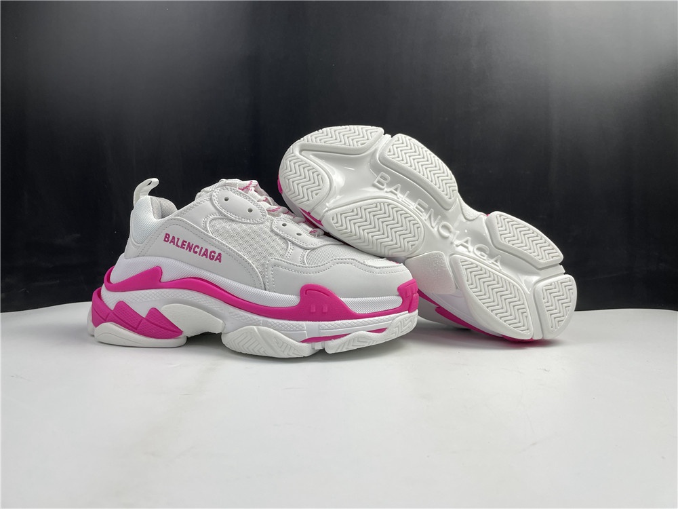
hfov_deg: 67.3
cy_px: 254
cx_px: 339
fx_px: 509
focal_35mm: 26
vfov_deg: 53.1
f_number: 1.6
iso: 40
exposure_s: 1/121
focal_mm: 4.2
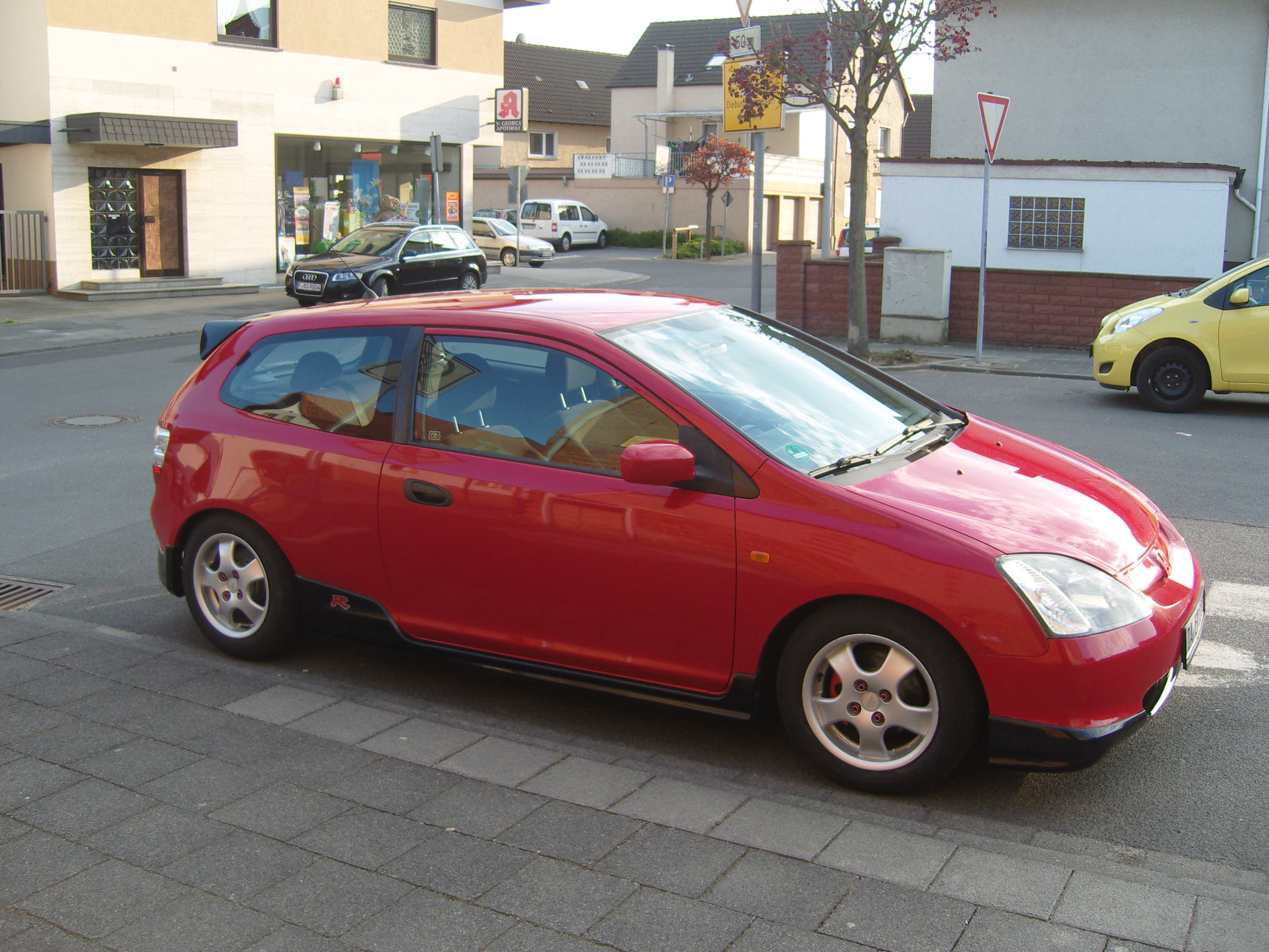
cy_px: 476
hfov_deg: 54.0
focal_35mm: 34
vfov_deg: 41.8
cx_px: 634
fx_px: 1246
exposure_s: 1/250
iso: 100
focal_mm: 7.3
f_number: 2.8
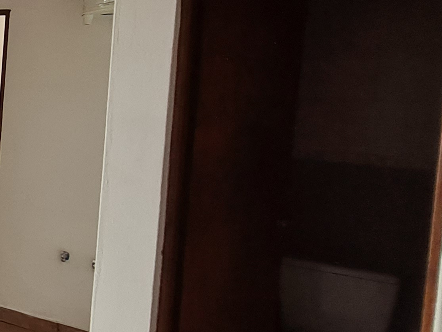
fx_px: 600
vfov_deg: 30.5
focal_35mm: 47
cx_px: -285
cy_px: 98
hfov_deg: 25.0
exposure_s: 1/50
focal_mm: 1.74
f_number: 2.2
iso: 125
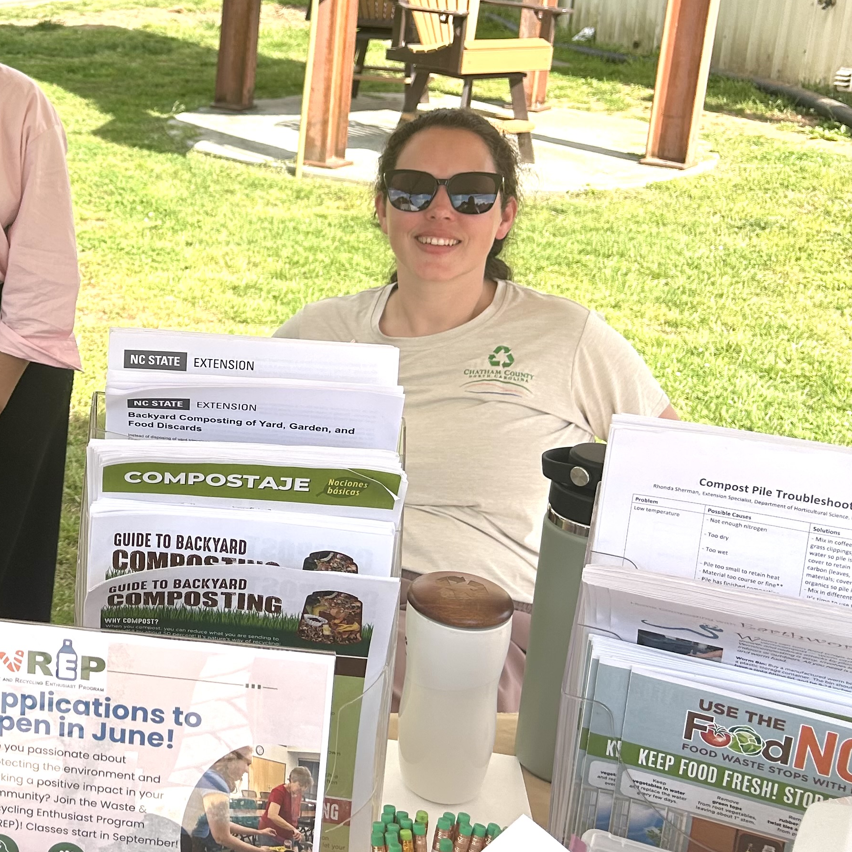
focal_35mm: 52
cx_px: -58
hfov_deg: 29.9
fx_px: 1448
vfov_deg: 32.5
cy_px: 290
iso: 50
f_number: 1.5
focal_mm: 5.7
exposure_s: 1/1779
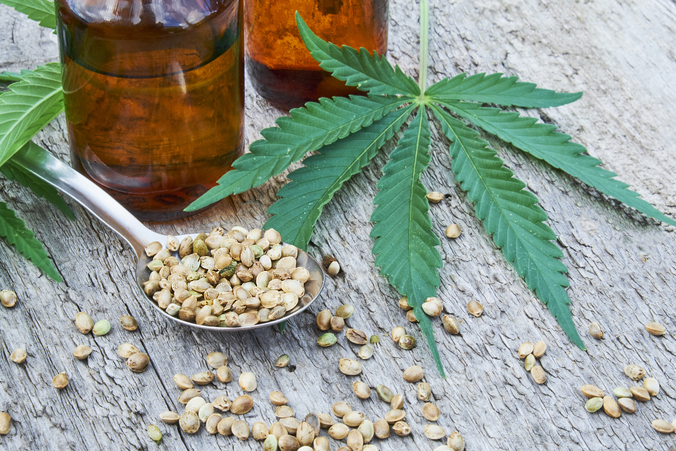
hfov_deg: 27.7
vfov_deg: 18.7
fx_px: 1371
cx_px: 338
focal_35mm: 73
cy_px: 226
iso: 400
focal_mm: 48.4
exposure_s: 1/26
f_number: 22
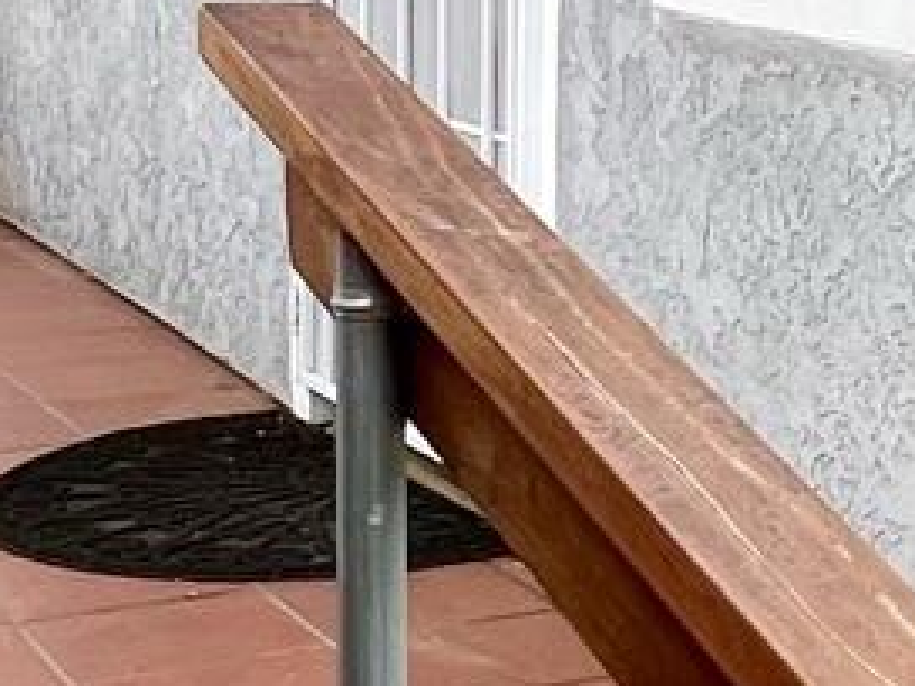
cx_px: 1278
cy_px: 54
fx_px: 2590
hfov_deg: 18.3
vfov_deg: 14.9
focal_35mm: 98
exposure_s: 1/612
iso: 32
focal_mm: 1.57
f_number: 1.8
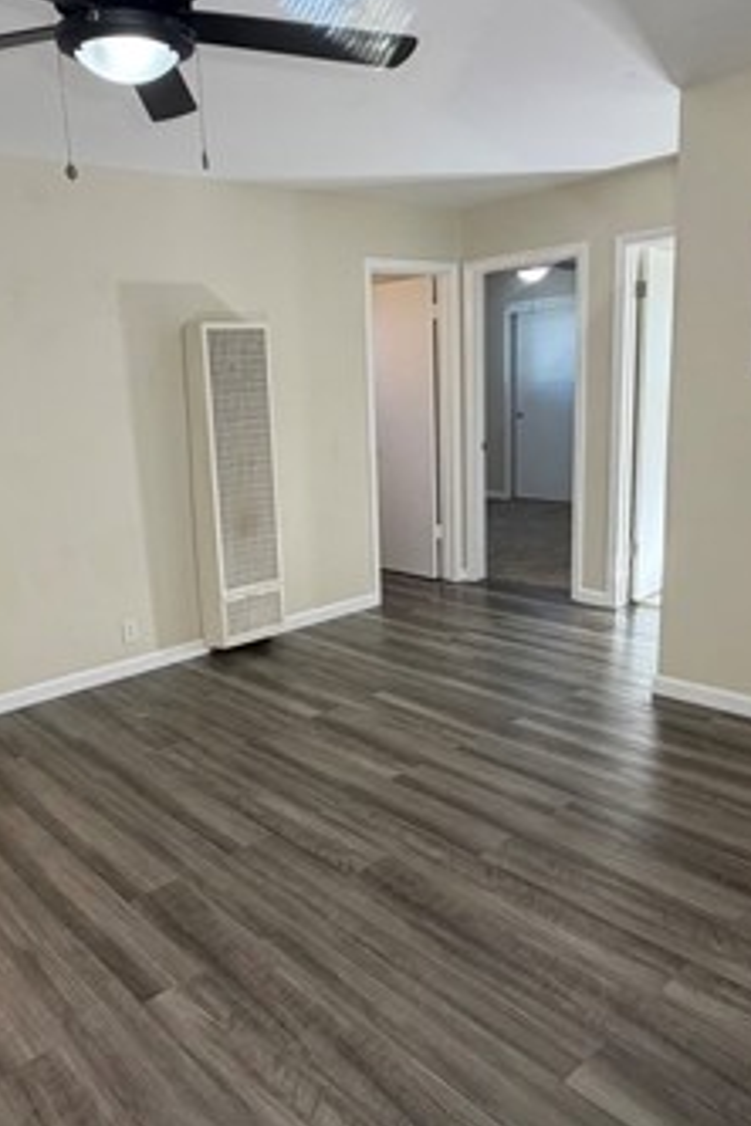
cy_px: 571
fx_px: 876
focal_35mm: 28
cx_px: 311
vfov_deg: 65.5
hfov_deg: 46.2
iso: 160
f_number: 2.2
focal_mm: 2.22
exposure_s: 1/120
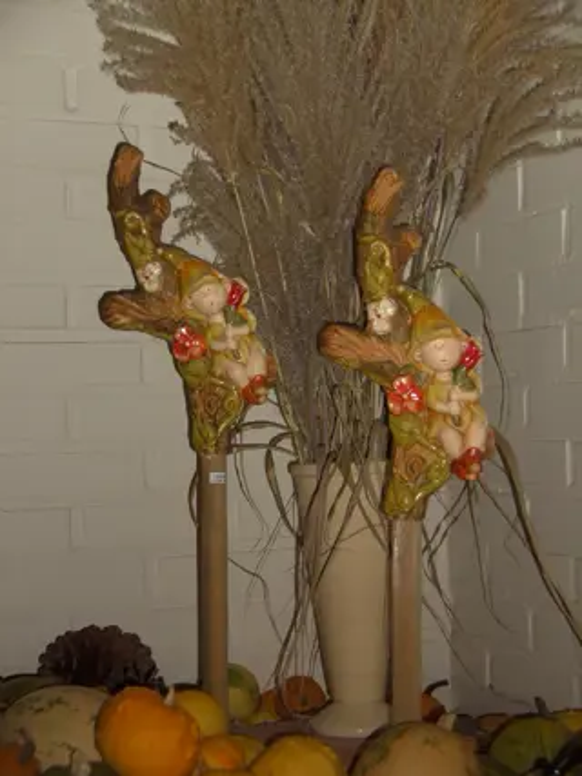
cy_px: 388
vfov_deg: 26.0
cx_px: 291
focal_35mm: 75
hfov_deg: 19.6
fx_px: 1682
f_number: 3.5
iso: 100
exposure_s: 1/64
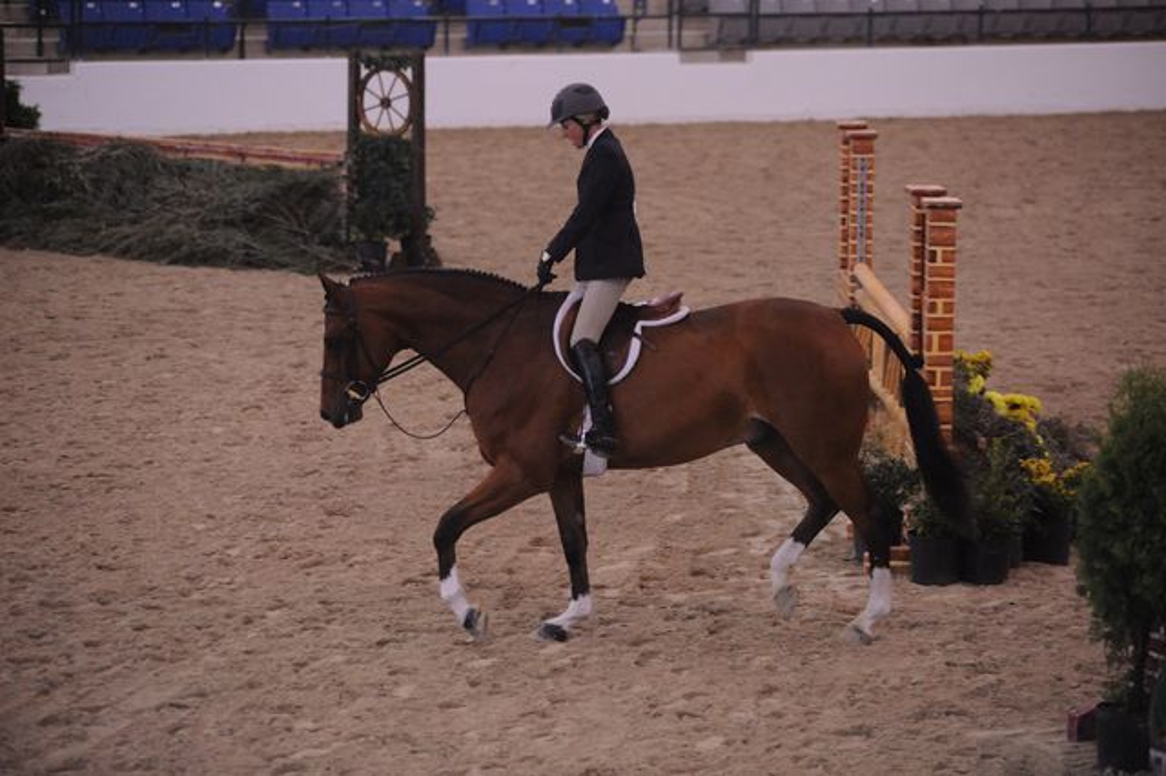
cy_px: 388
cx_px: 583
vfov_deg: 11.4
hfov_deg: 17.1
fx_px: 3884
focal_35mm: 120
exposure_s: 1/400
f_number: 3.2
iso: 5000
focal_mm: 120
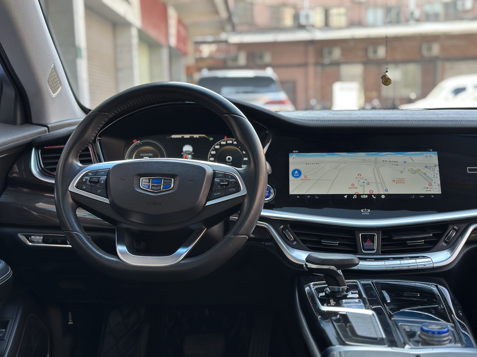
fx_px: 661
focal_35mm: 48
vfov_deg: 30.3
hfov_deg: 39.7
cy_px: 178
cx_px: 238
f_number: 1.78
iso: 80
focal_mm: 6.86
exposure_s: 1/165
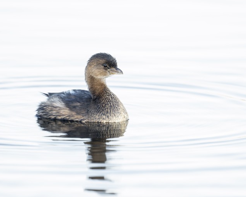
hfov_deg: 2.0
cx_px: 127
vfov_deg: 1.6
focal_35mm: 990
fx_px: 7210
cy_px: 102
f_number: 5.6
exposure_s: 1/400
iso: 1250
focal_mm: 840
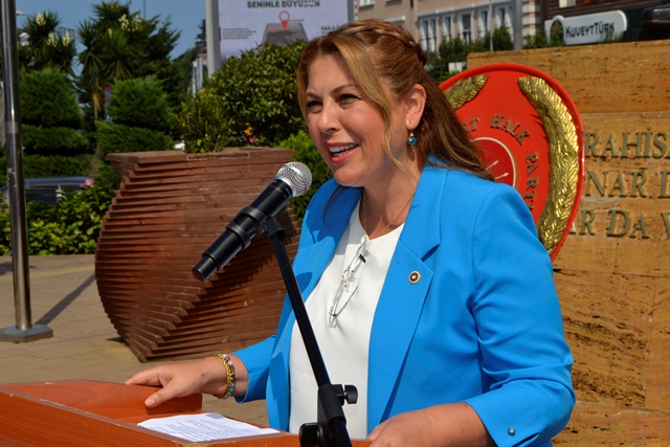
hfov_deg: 29.2
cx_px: 335
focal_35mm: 69
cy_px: 224
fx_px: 1284
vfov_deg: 19.7
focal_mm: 46
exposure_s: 1/200
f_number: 10
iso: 100
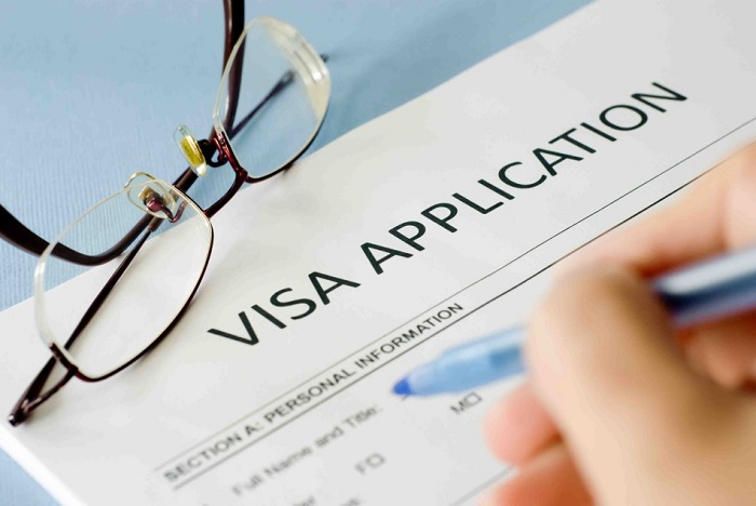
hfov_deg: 27.0
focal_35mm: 75
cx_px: 378
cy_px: 253
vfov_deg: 18.2
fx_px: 1576
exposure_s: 1/30
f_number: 5.6
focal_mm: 50
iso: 200
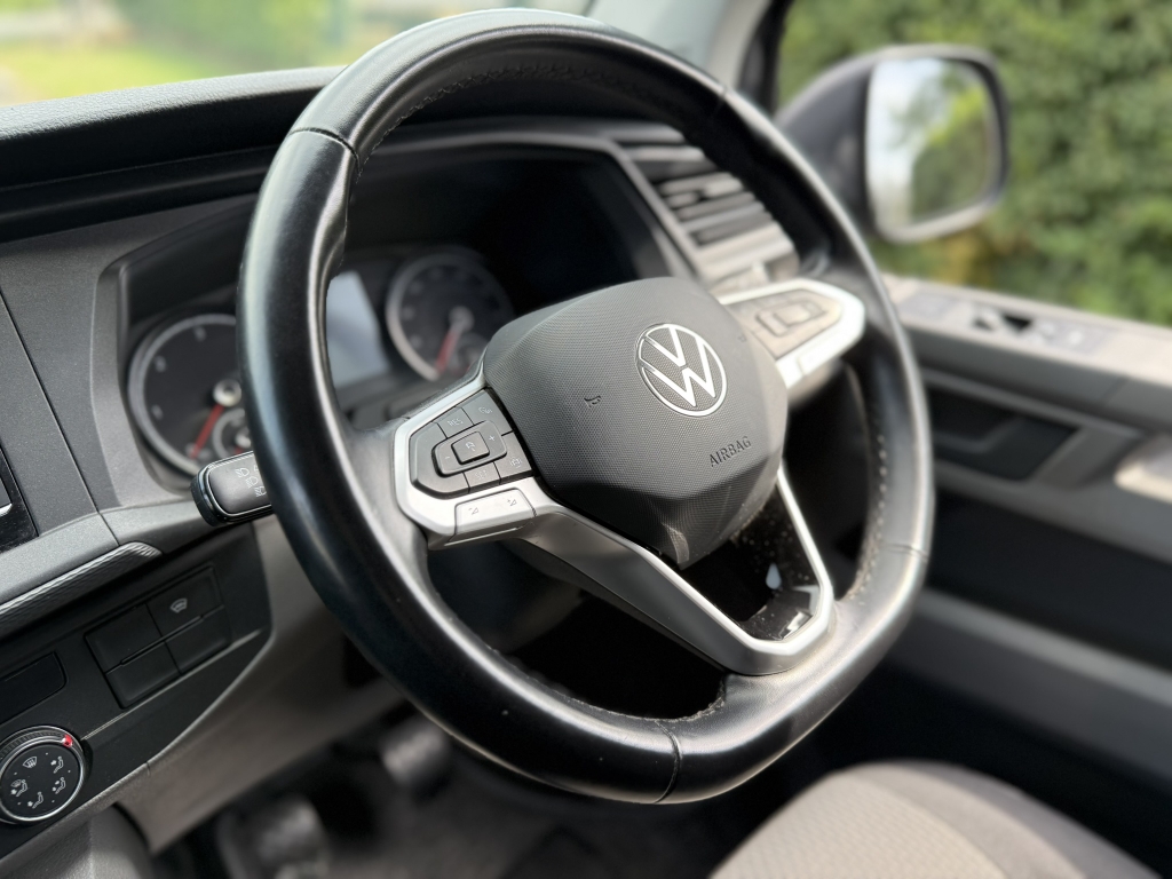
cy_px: 440
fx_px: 813
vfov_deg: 56.8
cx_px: 586
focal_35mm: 24
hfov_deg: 71.6
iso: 100
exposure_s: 1/372
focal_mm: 6.76
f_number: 1.78
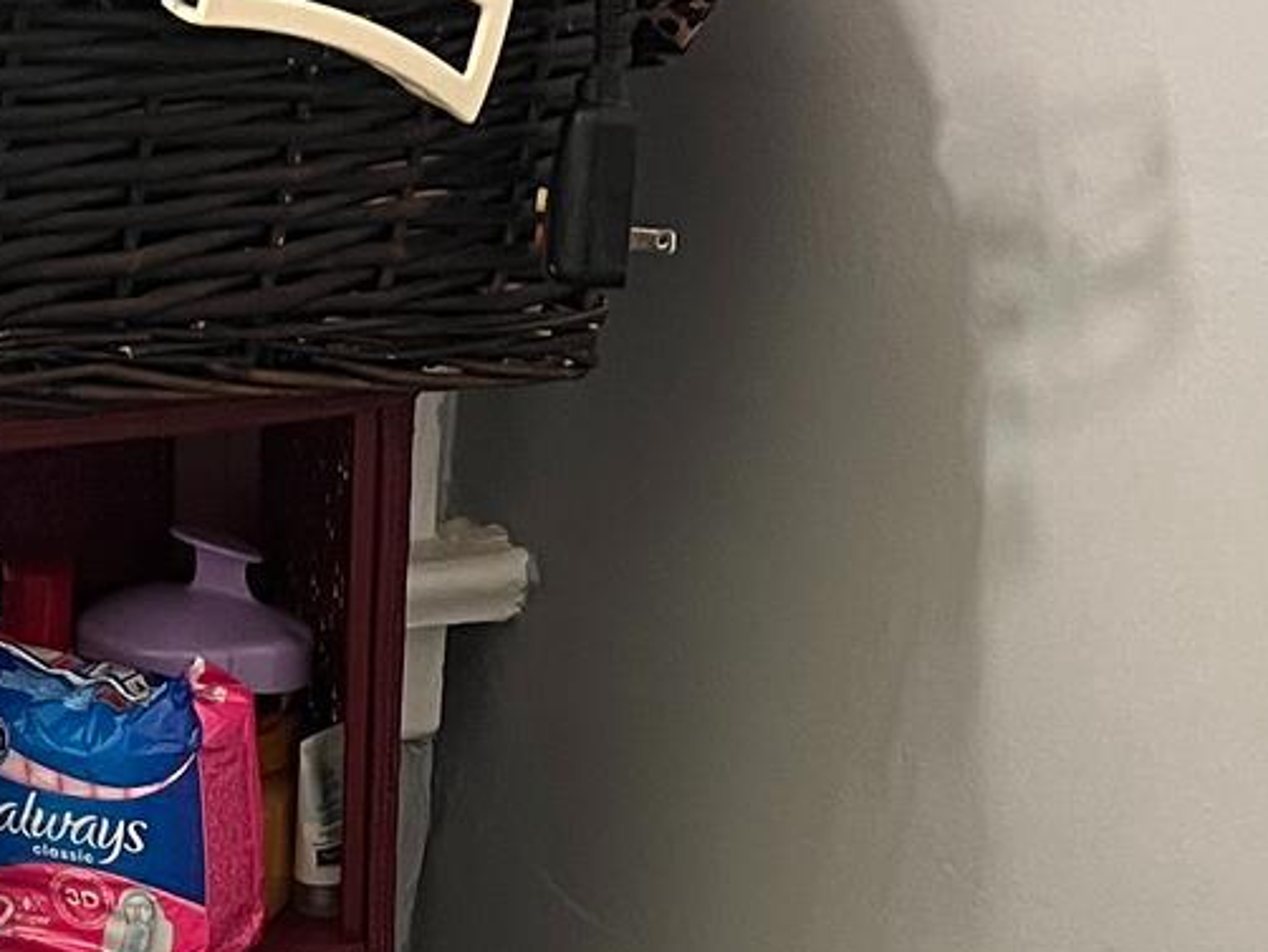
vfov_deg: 12.7
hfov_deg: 18.5
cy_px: 1712
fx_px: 3885
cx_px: 528
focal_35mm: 106
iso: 125
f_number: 1.5
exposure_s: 1/60
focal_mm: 5.7
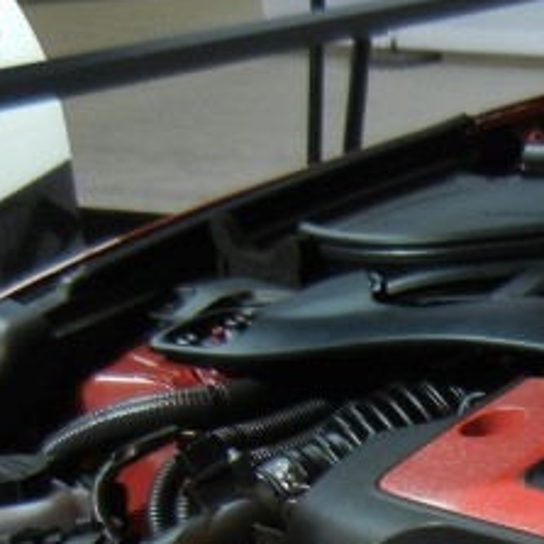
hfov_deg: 13.5
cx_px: 798
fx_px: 2169
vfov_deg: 13.8
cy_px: 698
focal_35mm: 122
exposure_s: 1/51.6
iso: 160
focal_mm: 5.4
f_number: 3.5
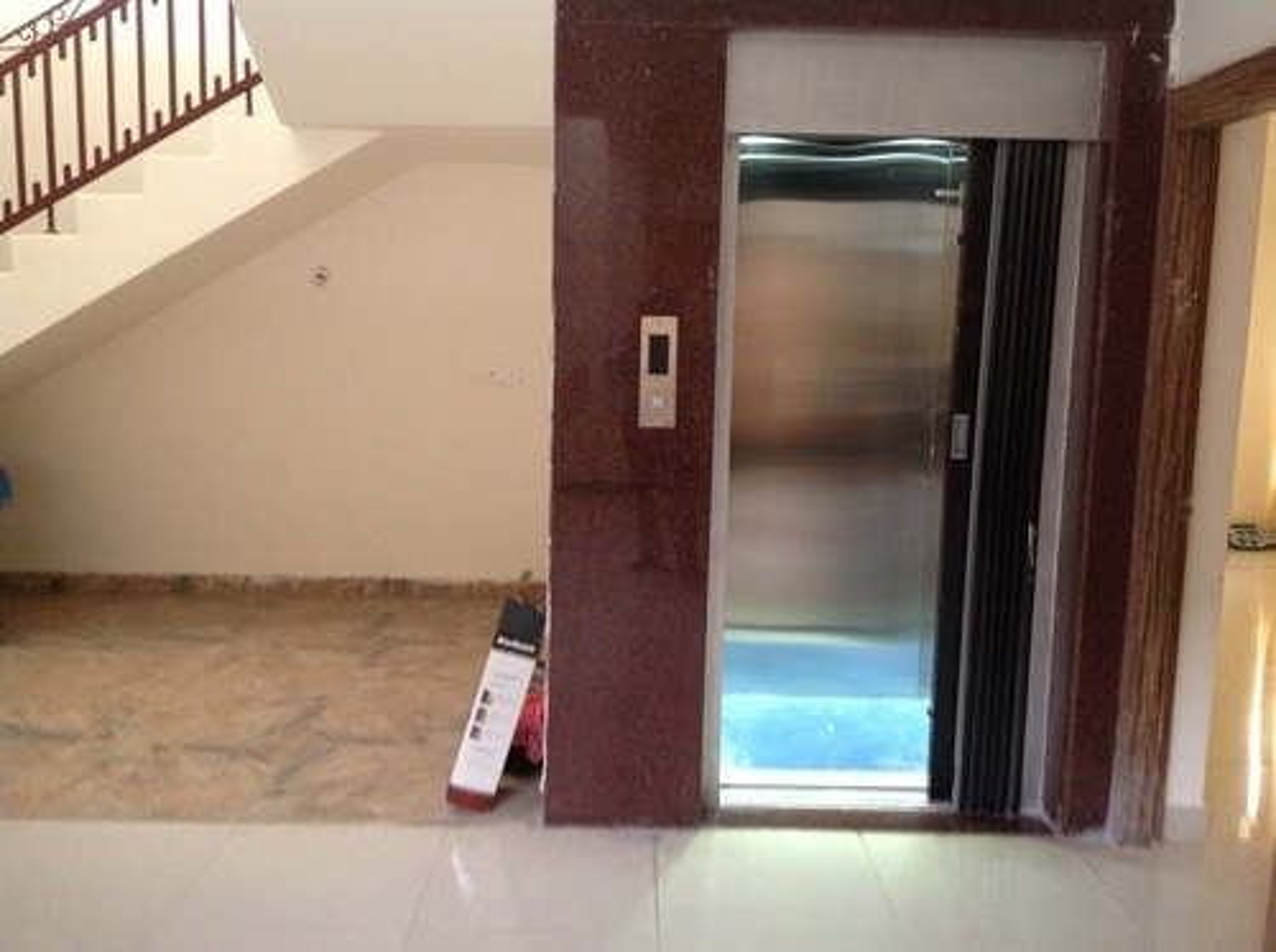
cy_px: 476
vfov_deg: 40.6
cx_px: 638
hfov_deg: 52.7
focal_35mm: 35
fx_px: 1288
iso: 250
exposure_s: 1/15
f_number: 2.4
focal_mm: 4.28
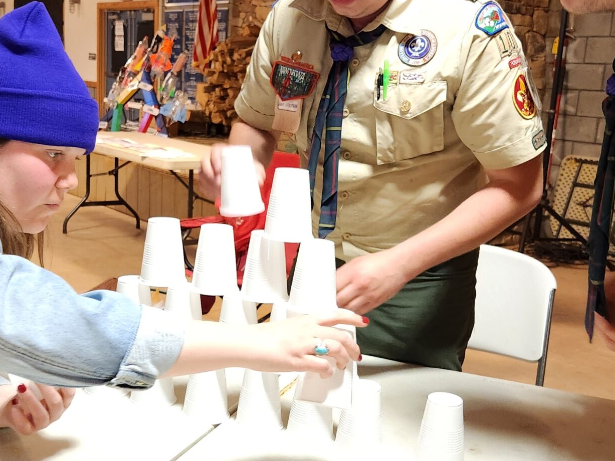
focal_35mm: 48
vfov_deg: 30.2
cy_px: 254
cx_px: 283
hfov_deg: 39.6
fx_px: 853
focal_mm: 5.4
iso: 800
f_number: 1.8
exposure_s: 1/120
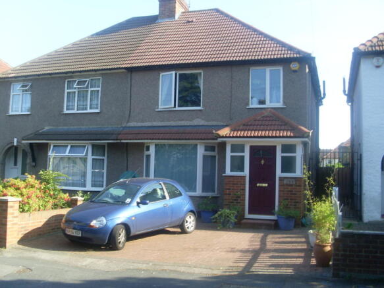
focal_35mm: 38
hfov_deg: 49.0
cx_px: 192
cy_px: 144
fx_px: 421
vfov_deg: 37.7
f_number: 7.7
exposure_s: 1/60
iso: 80
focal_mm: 6.3
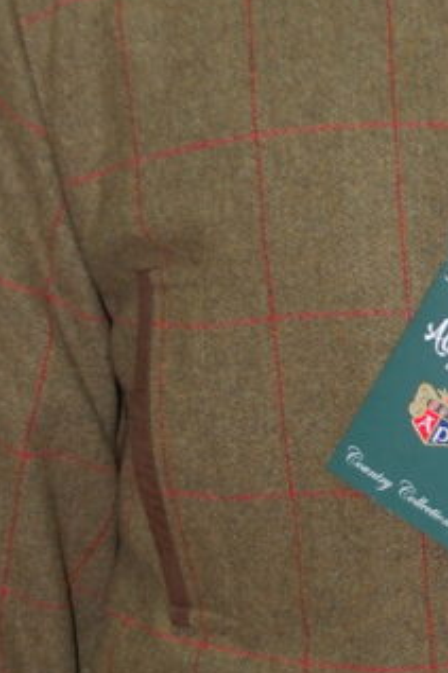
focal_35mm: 171
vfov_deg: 12.0
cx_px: 522
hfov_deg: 8.0
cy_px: 400
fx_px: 3195
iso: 400
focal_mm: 30
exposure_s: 1/60
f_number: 4.8
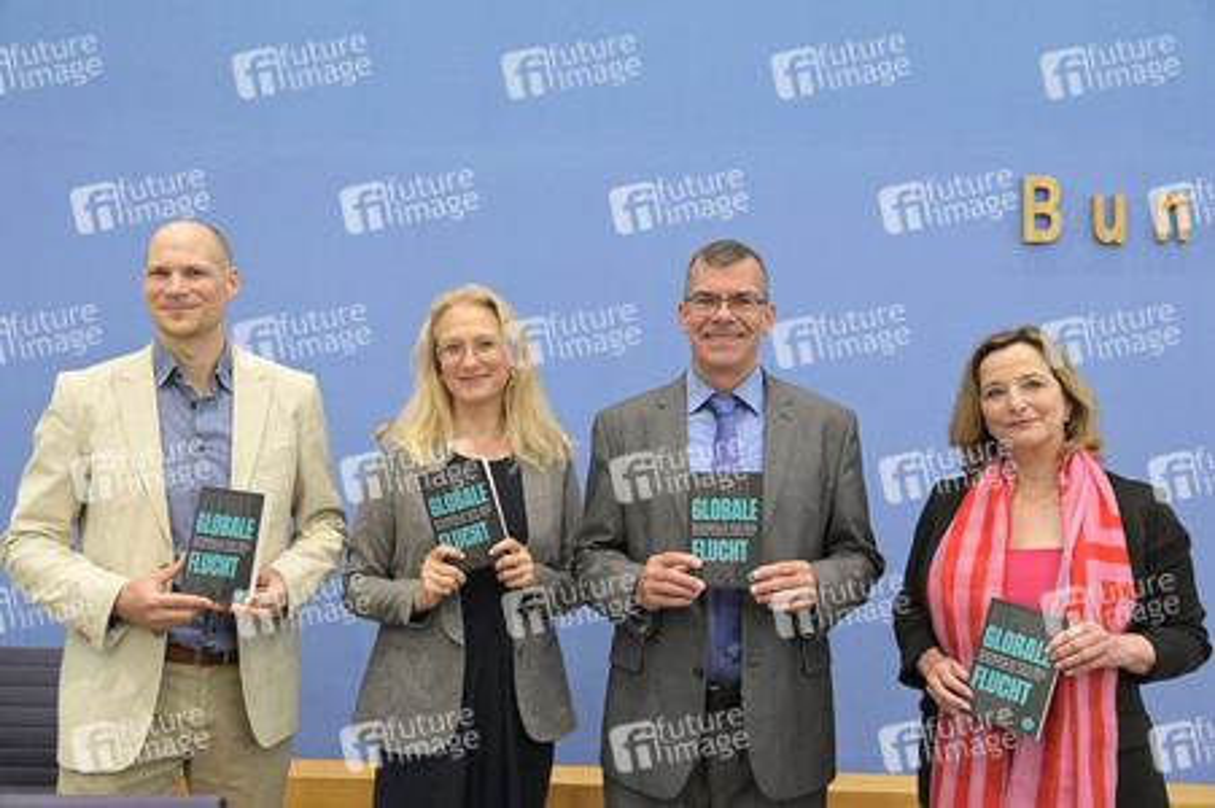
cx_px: 608
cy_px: 404
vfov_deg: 42.3
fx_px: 1045
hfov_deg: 60.3
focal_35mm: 31
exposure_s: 1/320
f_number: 5.6
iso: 5000
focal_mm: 31
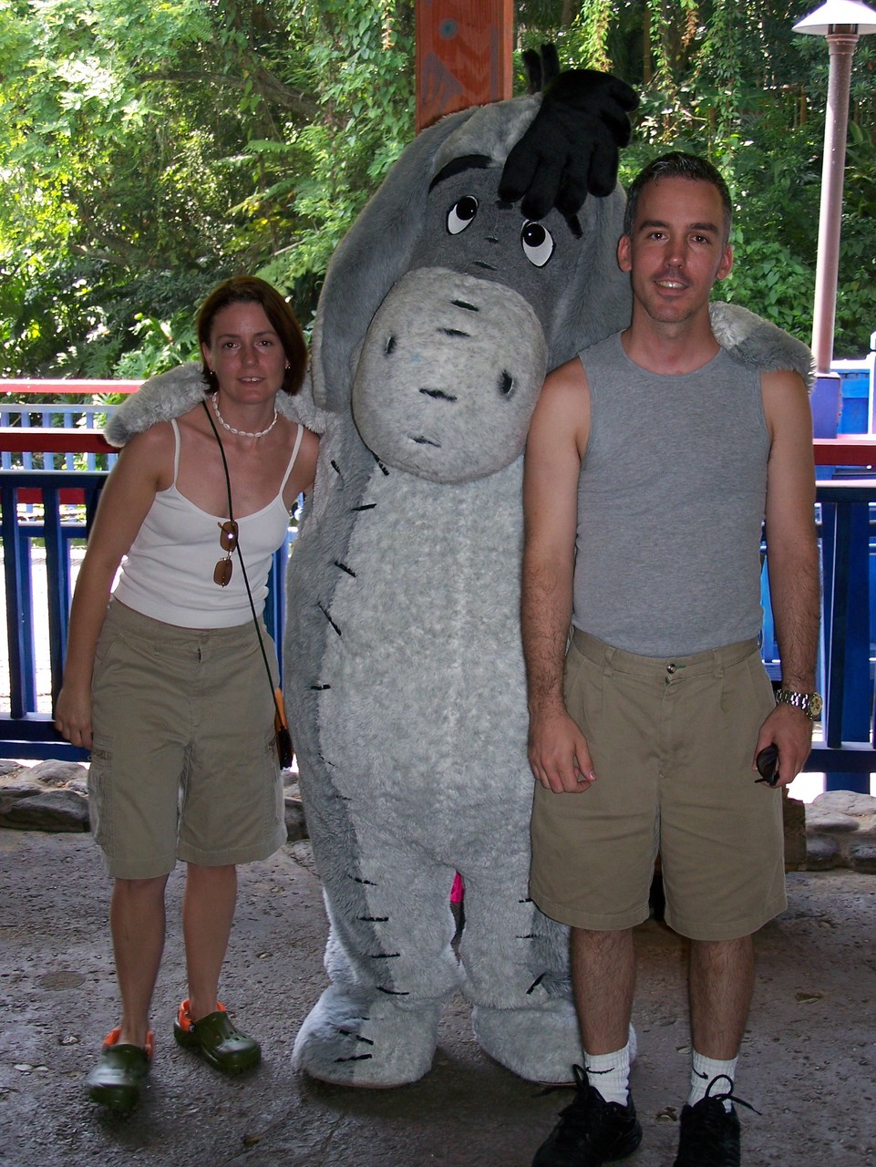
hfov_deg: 28.6
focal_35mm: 51
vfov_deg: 37.5
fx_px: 1720
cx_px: 438
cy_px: 584
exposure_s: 1/60
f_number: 3
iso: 80
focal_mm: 8.5
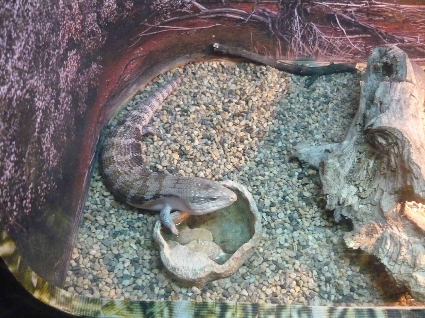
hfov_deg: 55.4
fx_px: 405
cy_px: 159
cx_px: 212
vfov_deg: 42.9
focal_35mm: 33
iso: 800
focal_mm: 5.5
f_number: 2.8
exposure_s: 1/25
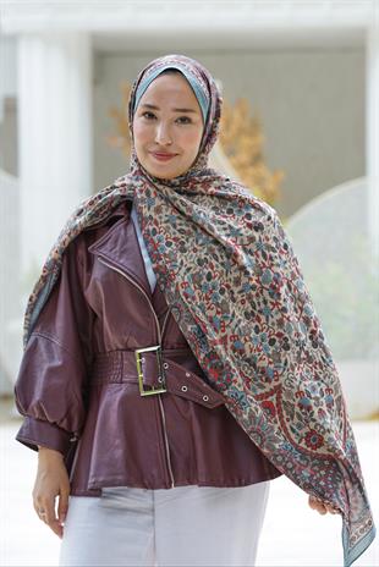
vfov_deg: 15.8
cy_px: 284
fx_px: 2050
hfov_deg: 10.6
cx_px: 190
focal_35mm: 130
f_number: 5.6
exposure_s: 1/100
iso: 200
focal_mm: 130
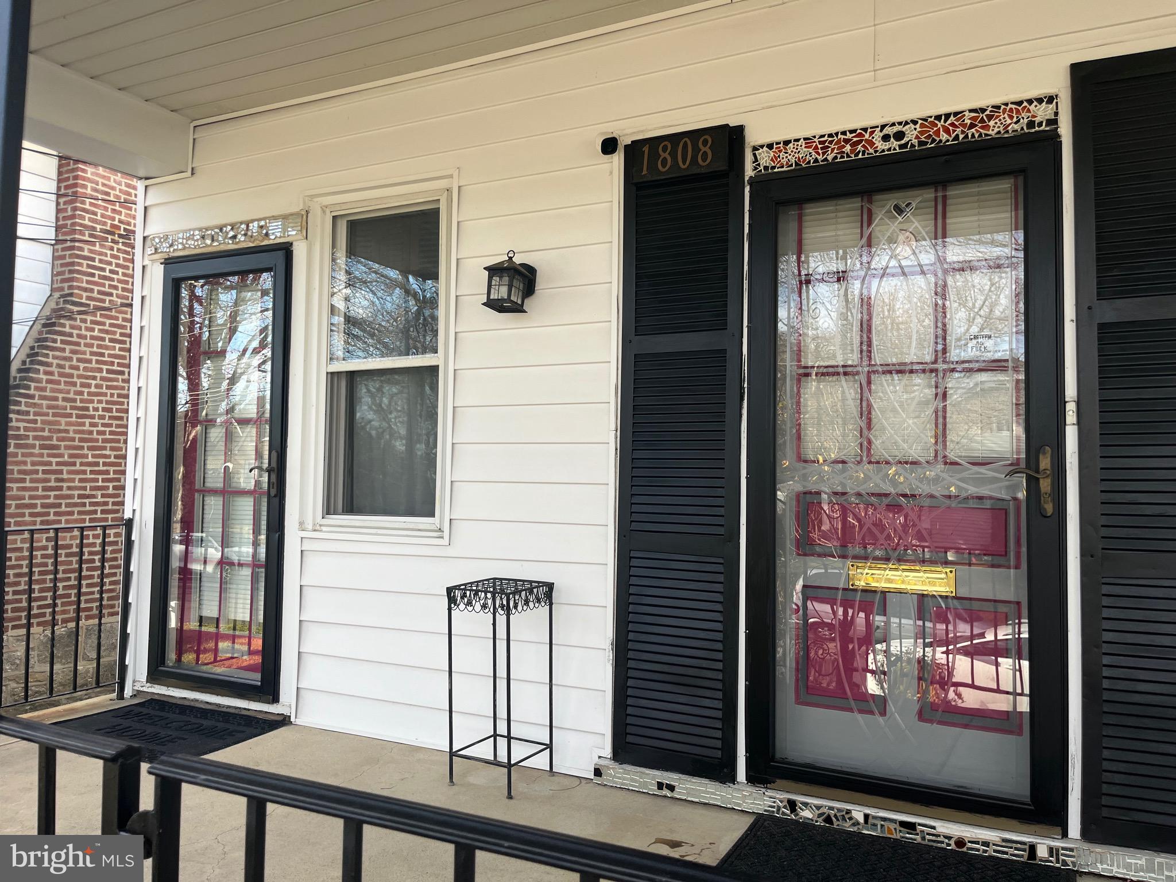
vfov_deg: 53.1
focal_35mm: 26
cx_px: 588
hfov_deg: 67.3
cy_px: 441
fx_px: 883
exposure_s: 1/520
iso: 50
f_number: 1.6
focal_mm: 5.1
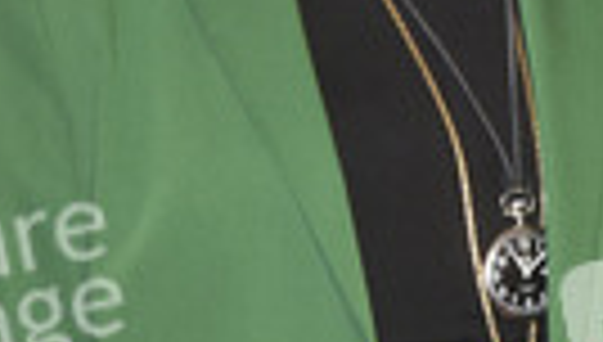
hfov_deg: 11.1
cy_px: 86
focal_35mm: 193
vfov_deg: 6.3
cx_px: 382
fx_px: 3092
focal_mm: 62
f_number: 5.6
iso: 800
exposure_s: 1/200
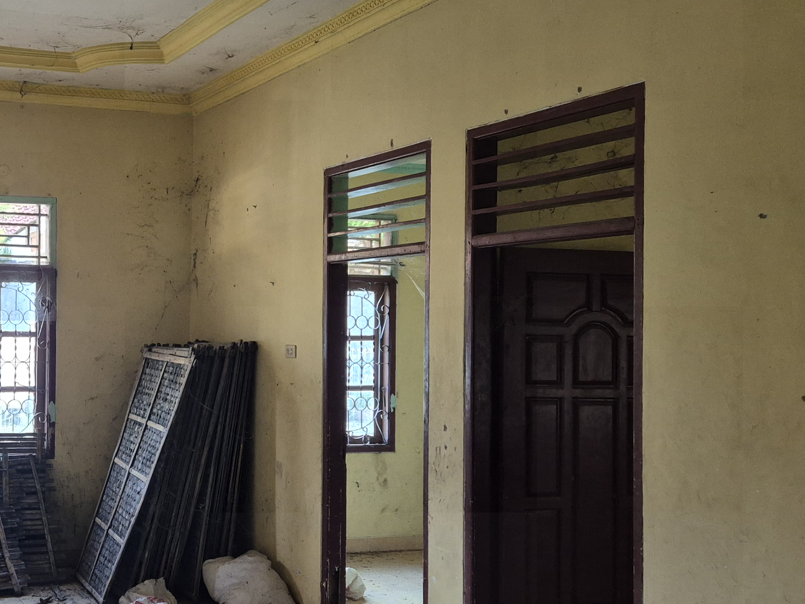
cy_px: 292
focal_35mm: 46
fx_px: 1070
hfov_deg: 38.8
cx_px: 105
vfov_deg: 31.5
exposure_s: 1/100
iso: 400
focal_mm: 5.4
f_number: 1.8
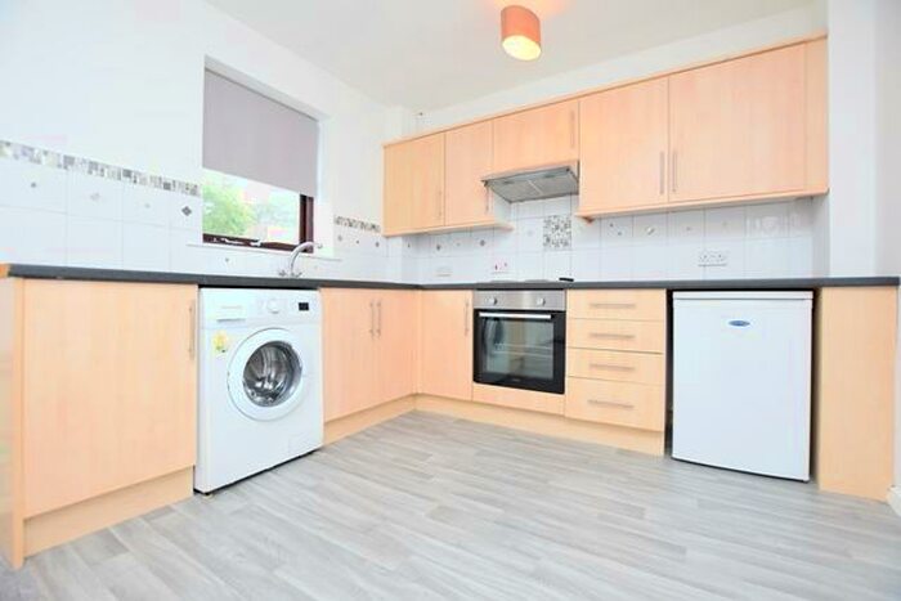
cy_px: 300
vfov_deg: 77.4
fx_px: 375
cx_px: 450
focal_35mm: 15
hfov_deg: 100.4
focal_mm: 10
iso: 800
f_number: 4.5
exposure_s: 1/80
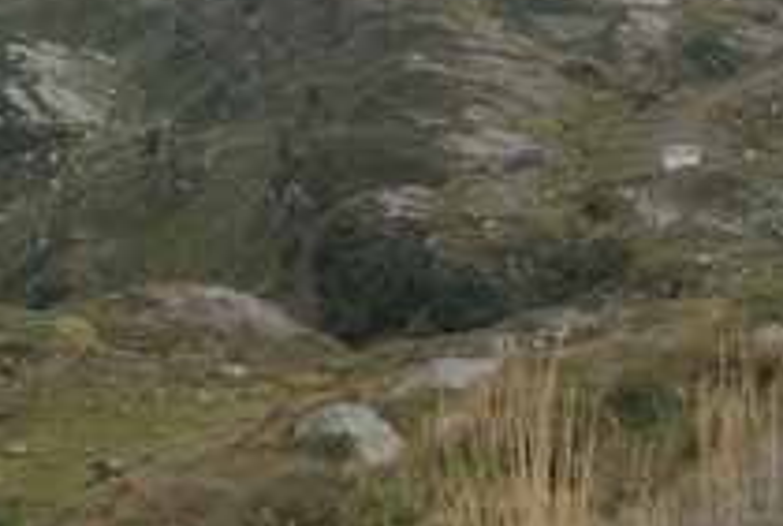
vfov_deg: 13.2
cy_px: -170
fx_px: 2180
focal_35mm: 100
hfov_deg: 19.1
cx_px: -173
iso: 200
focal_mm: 11
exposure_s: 1/60
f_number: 3.5
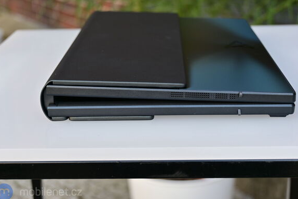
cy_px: 102
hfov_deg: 32.1
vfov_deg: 21.7
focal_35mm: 63
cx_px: 148
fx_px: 518
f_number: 5.6
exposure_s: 1/80
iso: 100
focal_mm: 39
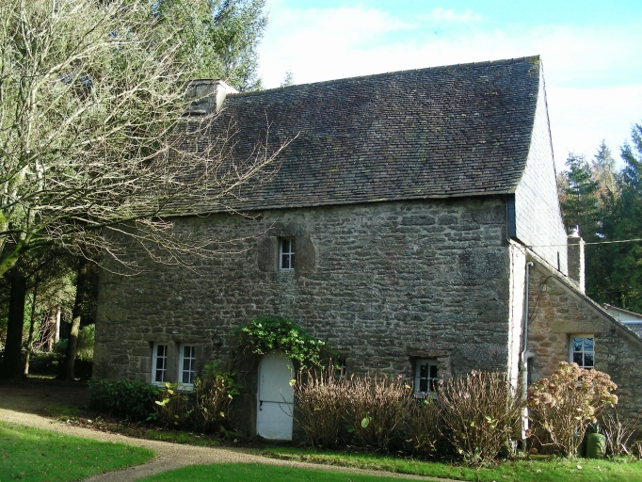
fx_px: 761
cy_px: 241
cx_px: 321
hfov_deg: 45.8
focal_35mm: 41
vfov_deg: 35.2
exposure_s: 1/82
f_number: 3.5
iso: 50
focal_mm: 6.8
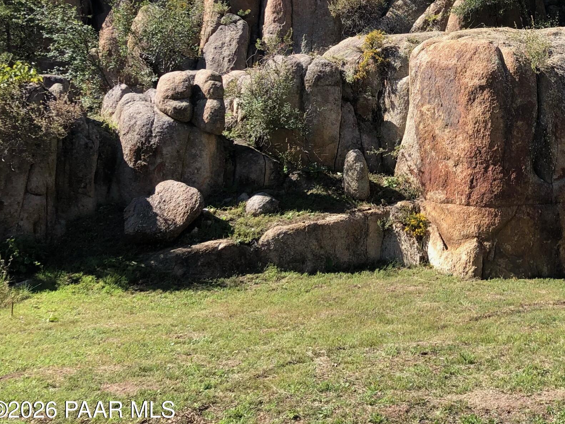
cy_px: 45
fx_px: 865
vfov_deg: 26.6
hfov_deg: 33.9
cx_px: 524
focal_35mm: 53
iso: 20
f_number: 1.8
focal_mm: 3.99
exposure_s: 1/695
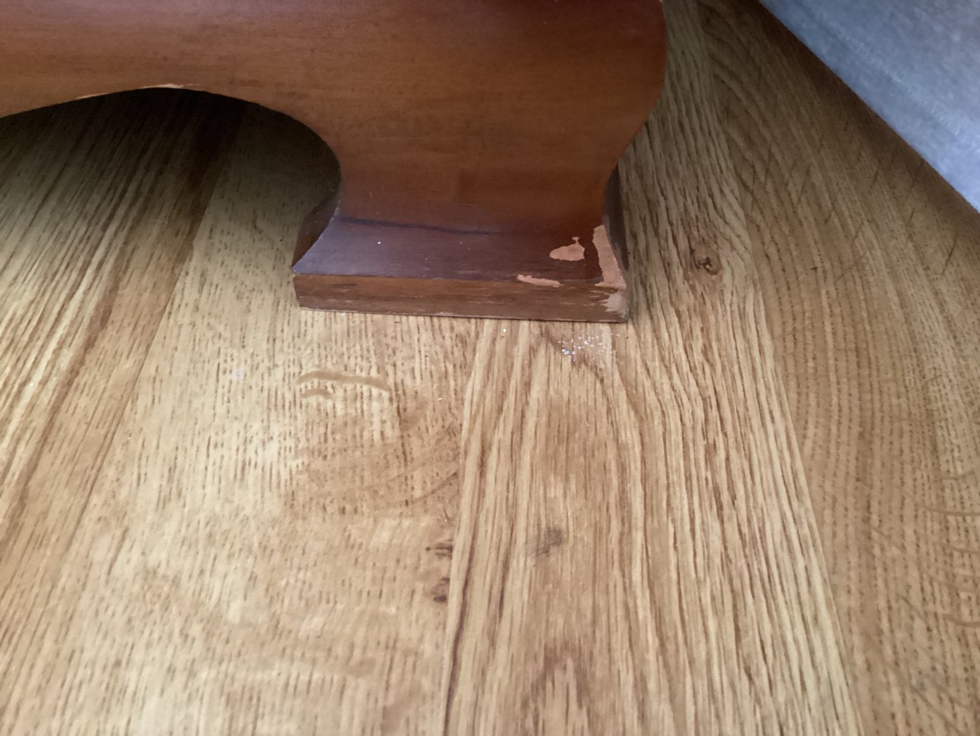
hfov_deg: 58.3
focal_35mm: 31
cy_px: 368
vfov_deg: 45.4
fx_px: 878
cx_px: 490
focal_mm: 3.3
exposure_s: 1/24
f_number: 2.4
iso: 640
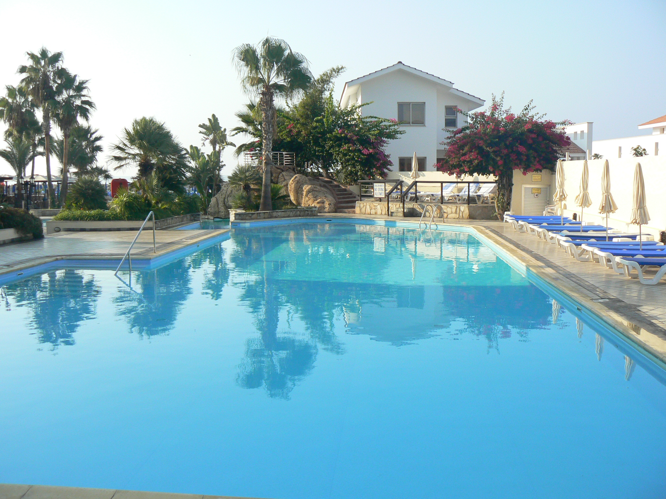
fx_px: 693
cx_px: 333
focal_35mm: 36
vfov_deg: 39.7
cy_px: 250
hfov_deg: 51.4
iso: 100
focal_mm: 6
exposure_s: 1/1000
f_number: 2.8
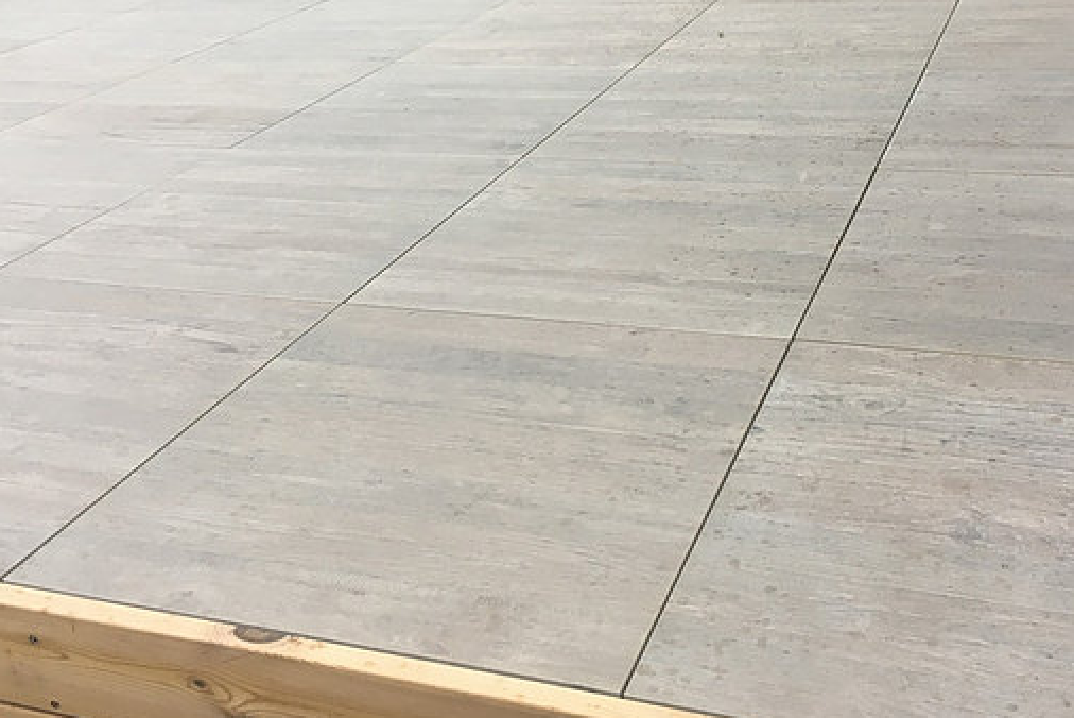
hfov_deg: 46.3
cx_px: 589
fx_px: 1254
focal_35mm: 42
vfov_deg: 31.7
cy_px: 252
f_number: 2.2
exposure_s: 1/33
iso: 32
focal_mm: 4.15
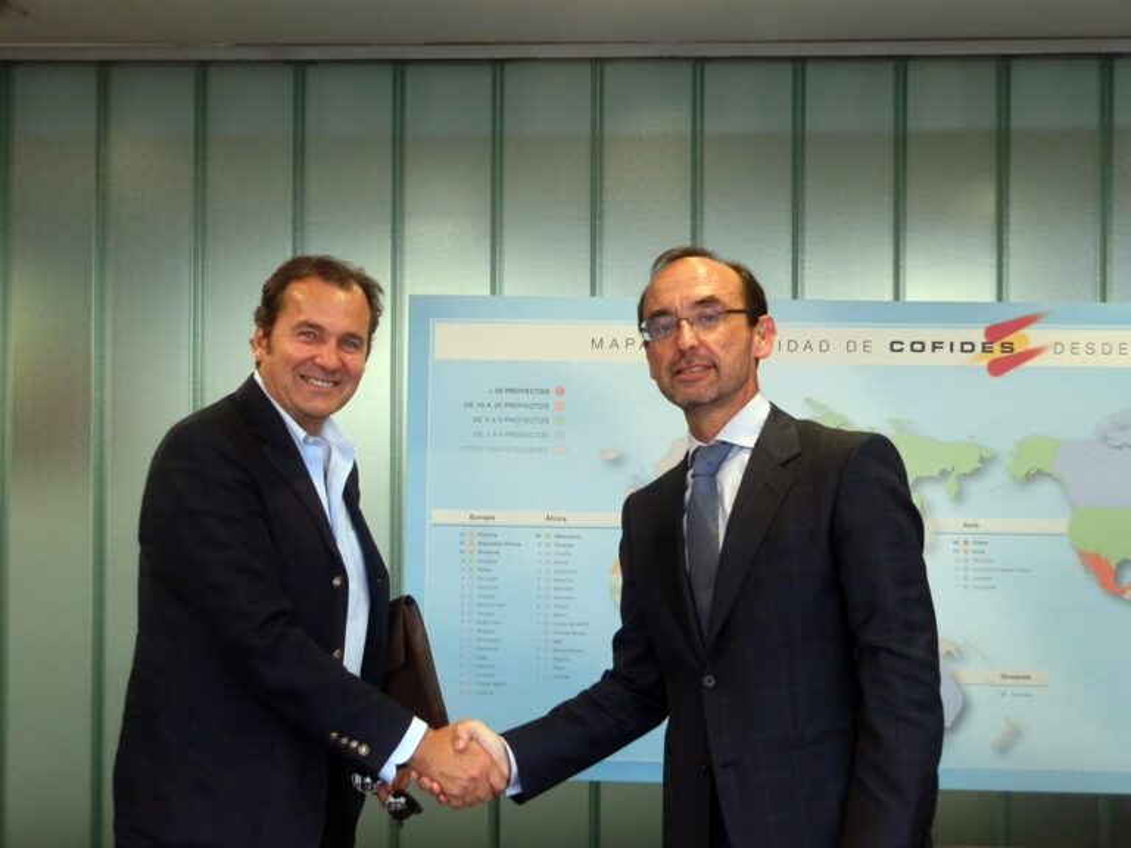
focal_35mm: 47
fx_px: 1536
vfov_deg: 30.9
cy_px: 424
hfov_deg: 40.4
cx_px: 566
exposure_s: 1/40
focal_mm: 8.51
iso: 200
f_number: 3.5
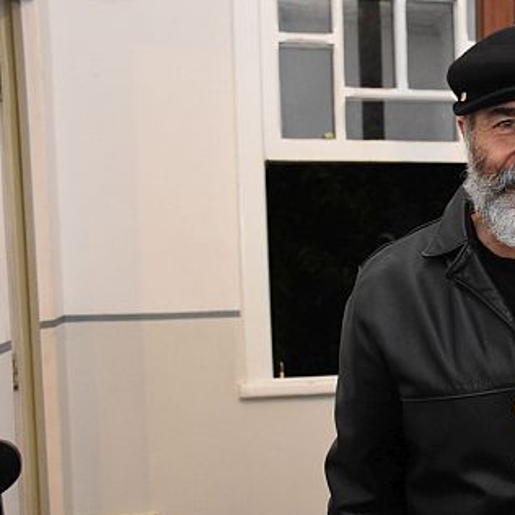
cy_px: 318
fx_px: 1093
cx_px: 556
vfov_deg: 26.4
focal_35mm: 65
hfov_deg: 24.8
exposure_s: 1/80
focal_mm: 23
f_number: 5.6
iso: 3200
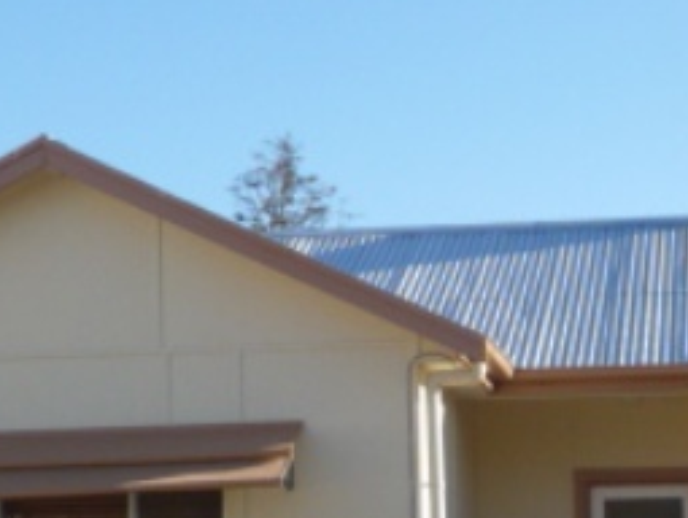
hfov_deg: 16.4
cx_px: 537
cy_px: 505
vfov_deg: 12.4
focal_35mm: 119
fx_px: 2368
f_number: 3.3
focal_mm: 4.7
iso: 100
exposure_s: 1/640
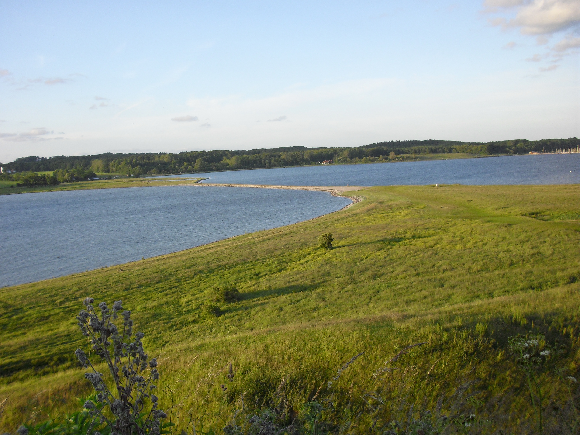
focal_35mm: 38
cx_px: 290
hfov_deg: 49.0
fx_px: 637
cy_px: 218
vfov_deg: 37.7
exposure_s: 1/400
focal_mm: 6.2
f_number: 2.8
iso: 100
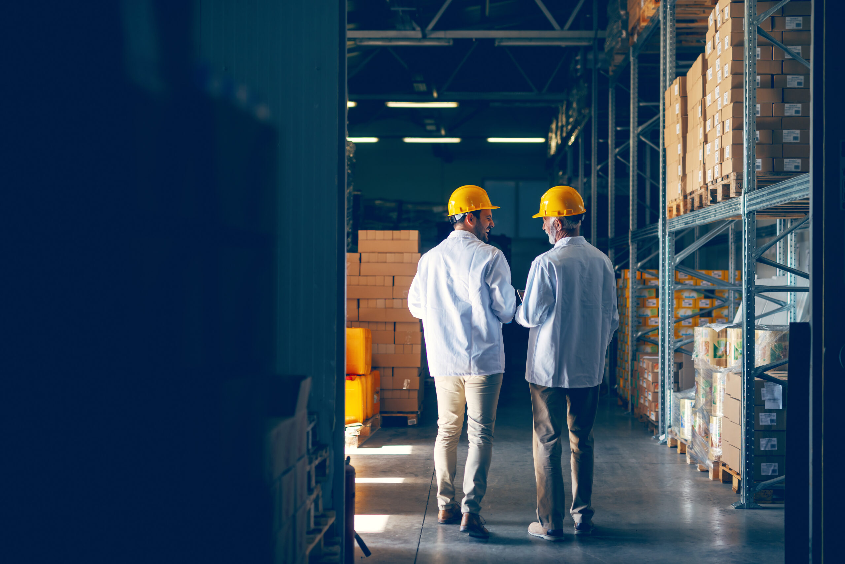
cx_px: 422
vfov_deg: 27.0
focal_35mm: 50
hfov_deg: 39.6
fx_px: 1174
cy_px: 282
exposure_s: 1/320
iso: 200
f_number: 2
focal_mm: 50
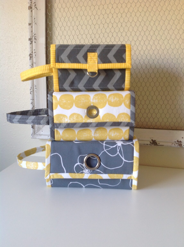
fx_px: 249
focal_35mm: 35
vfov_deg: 52.7
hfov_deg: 40.6
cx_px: 92
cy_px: 124
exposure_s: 1/15
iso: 64
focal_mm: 4.28
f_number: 2.4
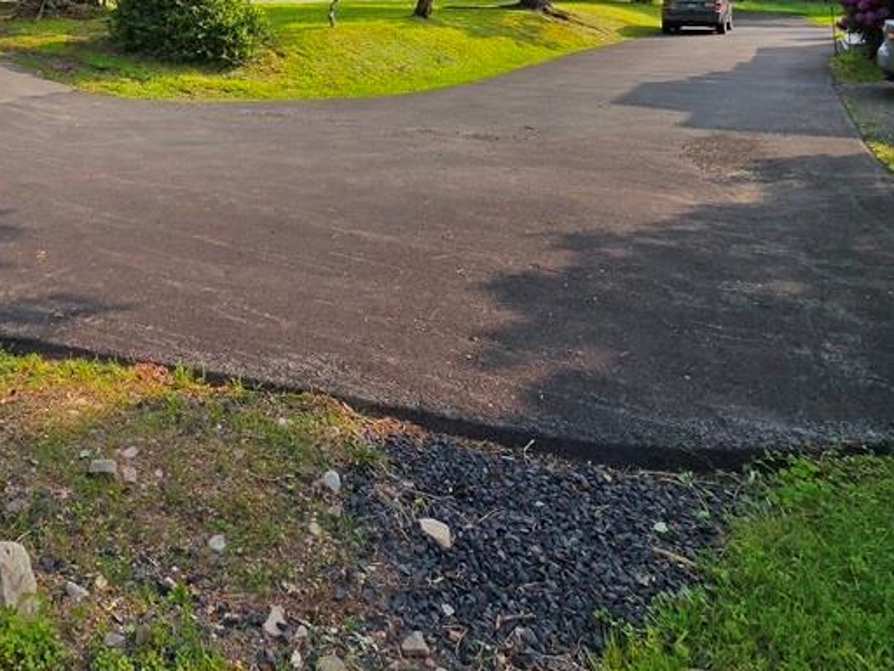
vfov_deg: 45.5
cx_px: 204
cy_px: 14
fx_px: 671
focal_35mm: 26
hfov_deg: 62.7
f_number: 2.2
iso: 50
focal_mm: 2.2
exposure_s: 1/1286
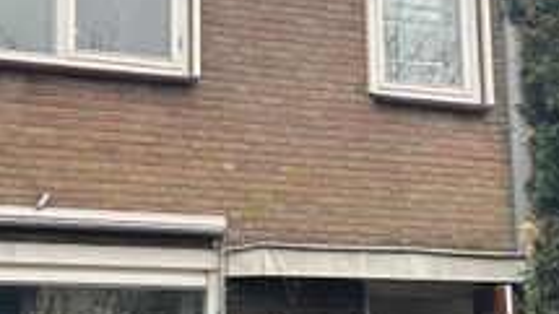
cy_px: 169
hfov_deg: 26.6
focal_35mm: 79
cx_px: 151
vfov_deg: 15.3
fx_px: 1171
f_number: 1.5
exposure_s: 1/121
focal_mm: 5.7
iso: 40
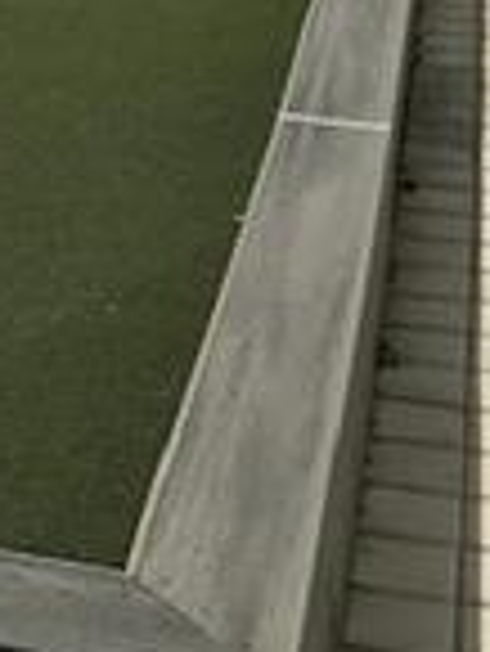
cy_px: -490
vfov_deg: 14.9
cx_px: -342
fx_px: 2186
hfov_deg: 11.9
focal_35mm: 116
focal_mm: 3.99
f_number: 1.8
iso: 25
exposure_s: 1/10638
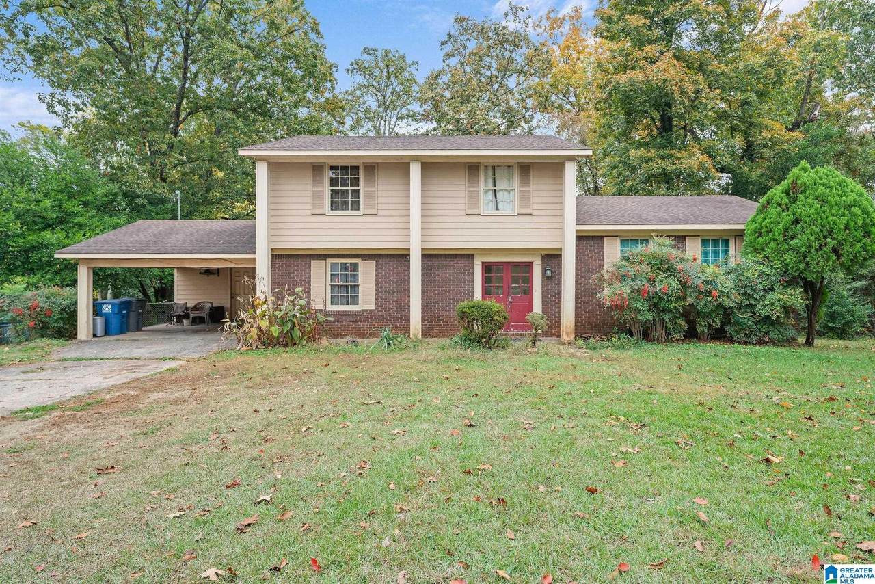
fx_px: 501
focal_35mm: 21
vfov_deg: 60.5
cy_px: 292
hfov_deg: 82.3
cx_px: 438
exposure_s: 1/30
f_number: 5
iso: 250
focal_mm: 20.6
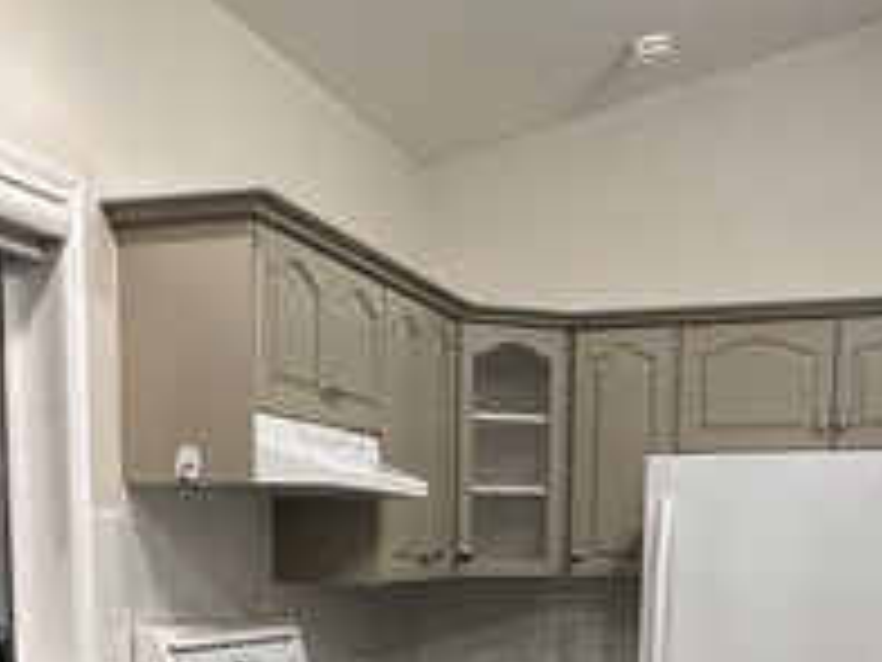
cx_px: 392
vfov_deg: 23.7
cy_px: 770
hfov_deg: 33.7
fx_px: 1452
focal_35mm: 57
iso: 250
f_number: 2.2
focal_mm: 2.22
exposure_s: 1/60
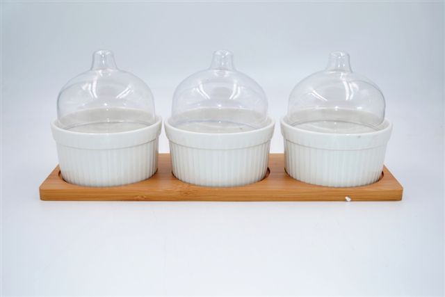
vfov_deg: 28.1
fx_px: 593
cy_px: 148
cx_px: 222
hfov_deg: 41.1
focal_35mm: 48
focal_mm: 32
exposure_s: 1/200
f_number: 4.8
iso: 100
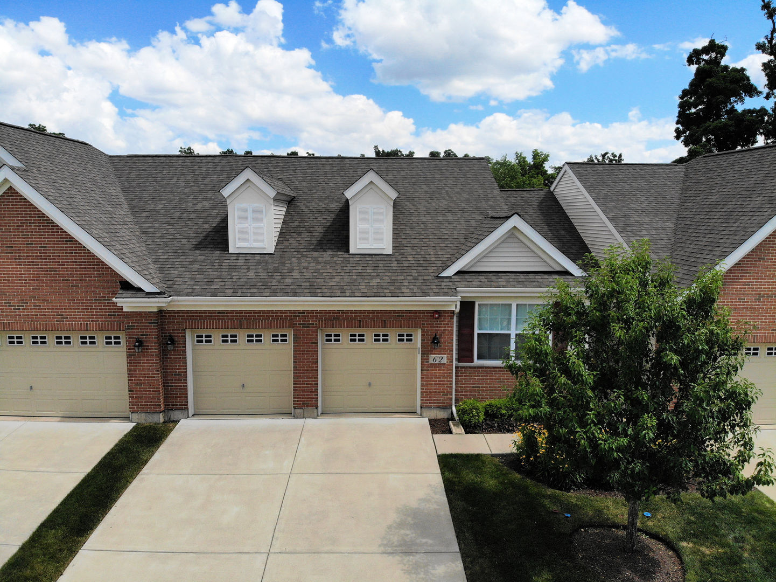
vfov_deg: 56.8
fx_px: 538
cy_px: 291
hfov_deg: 71.6
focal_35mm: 24
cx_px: 388
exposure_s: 1/2127
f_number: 2.8
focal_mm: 4.5
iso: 101
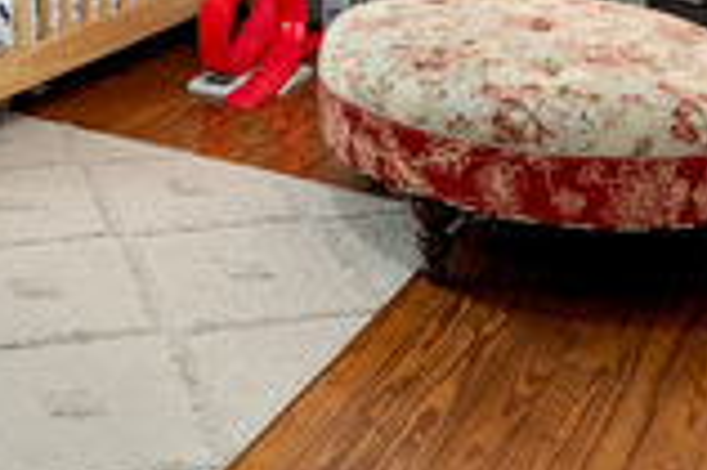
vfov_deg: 17.8
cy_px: -311
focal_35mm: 65
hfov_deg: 29.8
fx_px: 1275
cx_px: 85
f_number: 7.1
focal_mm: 16
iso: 320
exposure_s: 1/4
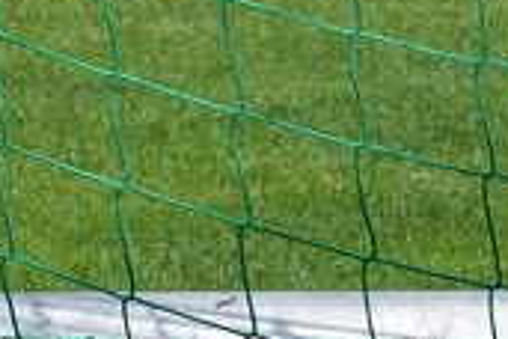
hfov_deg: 2.8
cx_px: 1791
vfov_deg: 1.9
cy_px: -318
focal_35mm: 731
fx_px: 10311
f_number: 8
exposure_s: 1/2000
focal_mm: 65
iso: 400
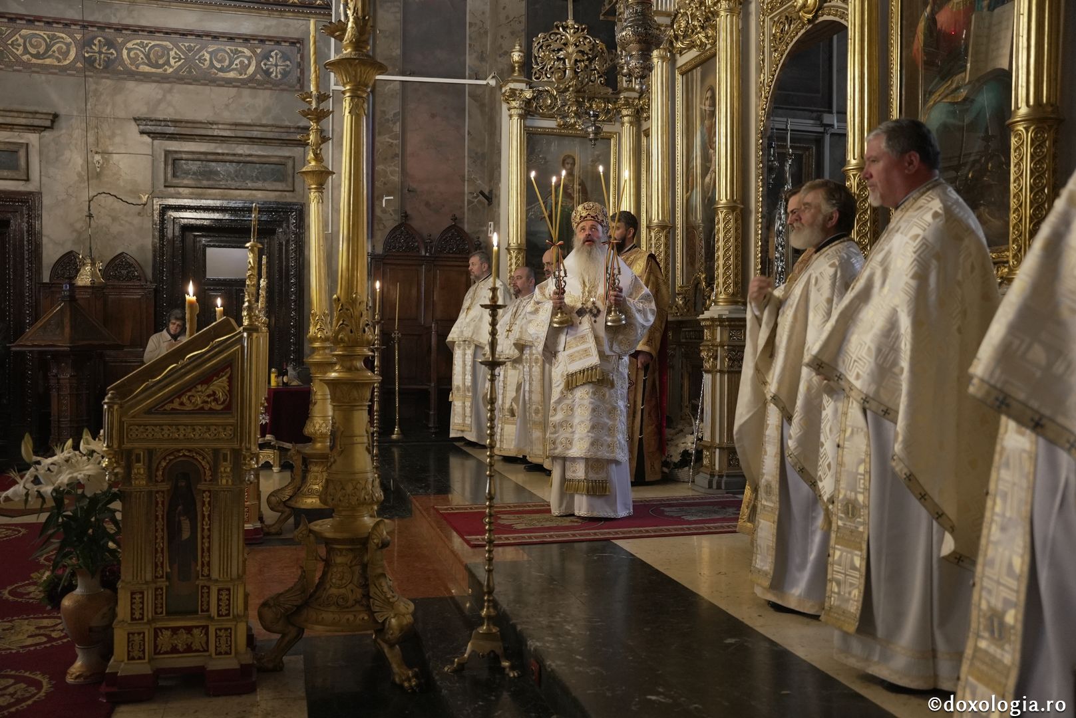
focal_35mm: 32
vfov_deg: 40.6
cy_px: 359
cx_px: 538
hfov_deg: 57.9
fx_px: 972
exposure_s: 1/125
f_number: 2.8
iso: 5000
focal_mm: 32.5
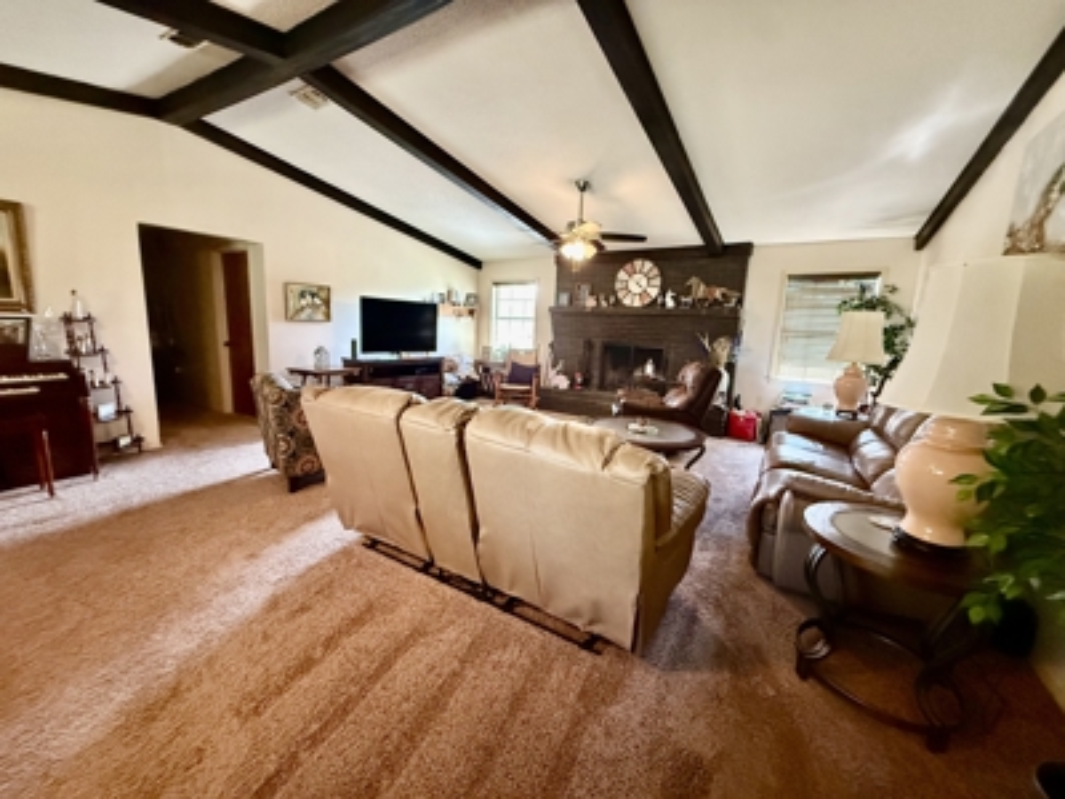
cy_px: 400
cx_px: 532
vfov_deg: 85.7
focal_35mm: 14
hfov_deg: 102.1
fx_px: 431
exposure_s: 1/60
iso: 800
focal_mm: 2.22
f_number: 2.2
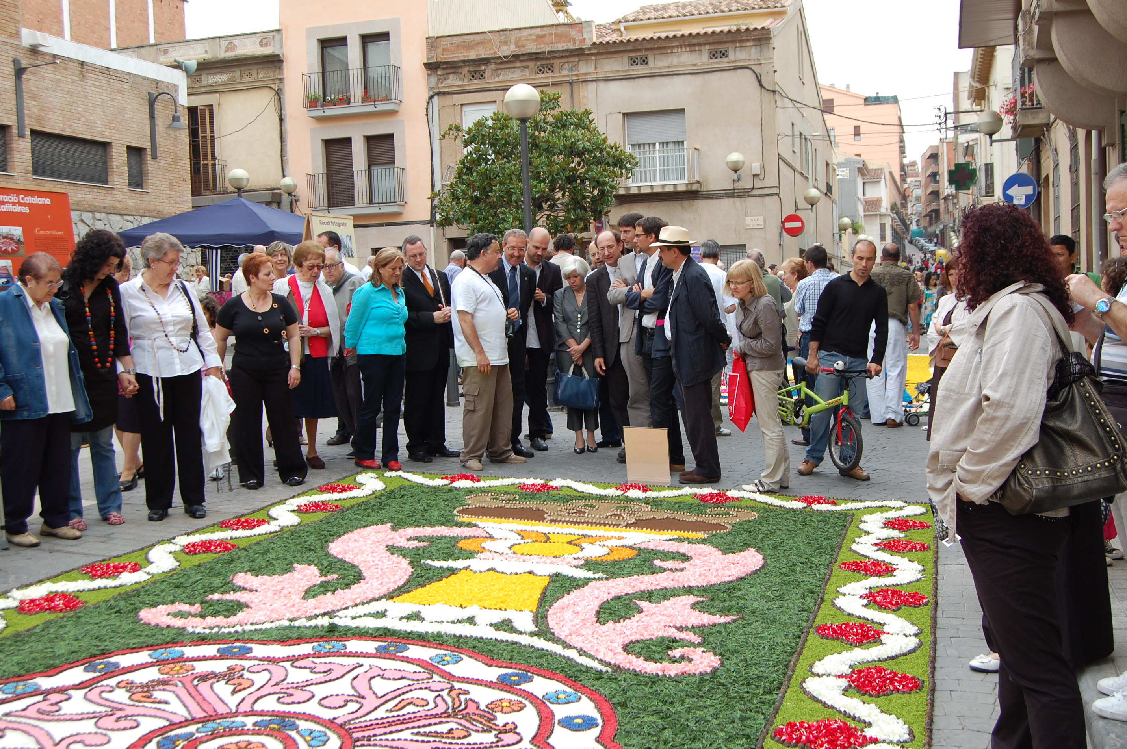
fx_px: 1282
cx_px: 589
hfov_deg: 47.4
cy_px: 385
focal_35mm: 41
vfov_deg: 32.6
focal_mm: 26
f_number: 7.1
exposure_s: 1/200
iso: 200
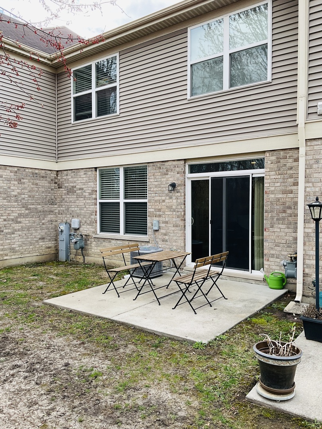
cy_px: 214
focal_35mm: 29
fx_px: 360
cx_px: 161
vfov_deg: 61.7
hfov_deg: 48.2
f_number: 1.8
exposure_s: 1/295
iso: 16
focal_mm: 3
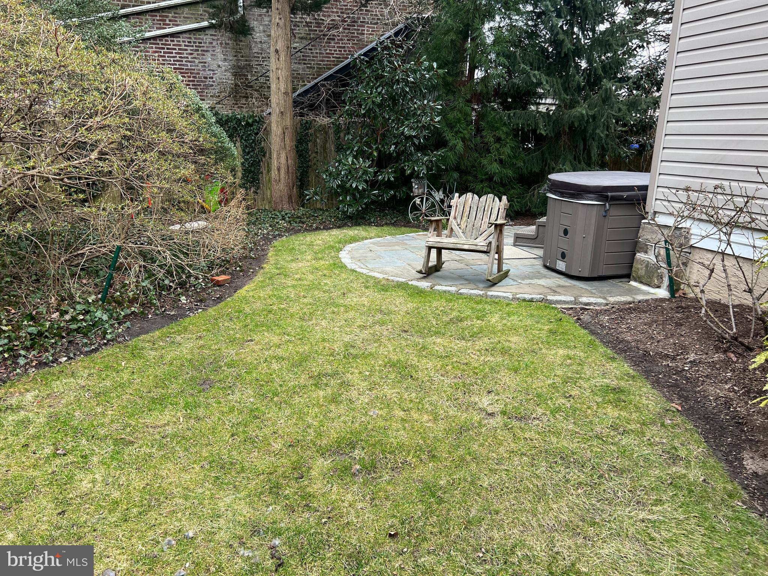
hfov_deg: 67.3
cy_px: 288
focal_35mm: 26
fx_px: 577
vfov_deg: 53.1
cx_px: 384
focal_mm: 5.7
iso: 50
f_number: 1.5
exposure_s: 1/121
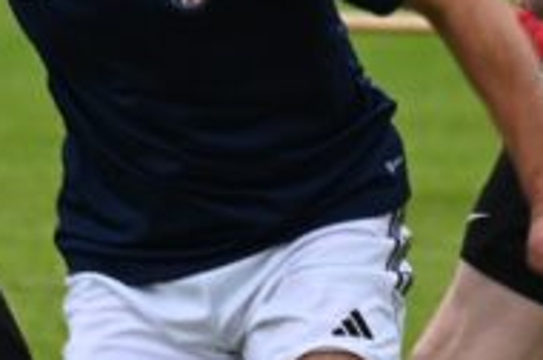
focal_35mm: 1079
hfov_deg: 1.9
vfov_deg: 1.3
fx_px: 16247
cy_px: 344
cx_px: 303
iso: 400
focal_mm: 200
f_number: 7.1
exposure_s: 1/400
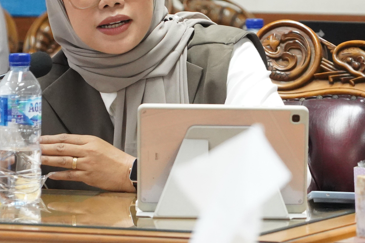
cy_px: 109
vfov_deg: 3.3
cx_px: 256
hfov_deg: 5.0
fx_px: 4197
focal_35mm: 414
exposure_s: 1/125
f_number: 6.3
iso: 10000
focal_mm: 181
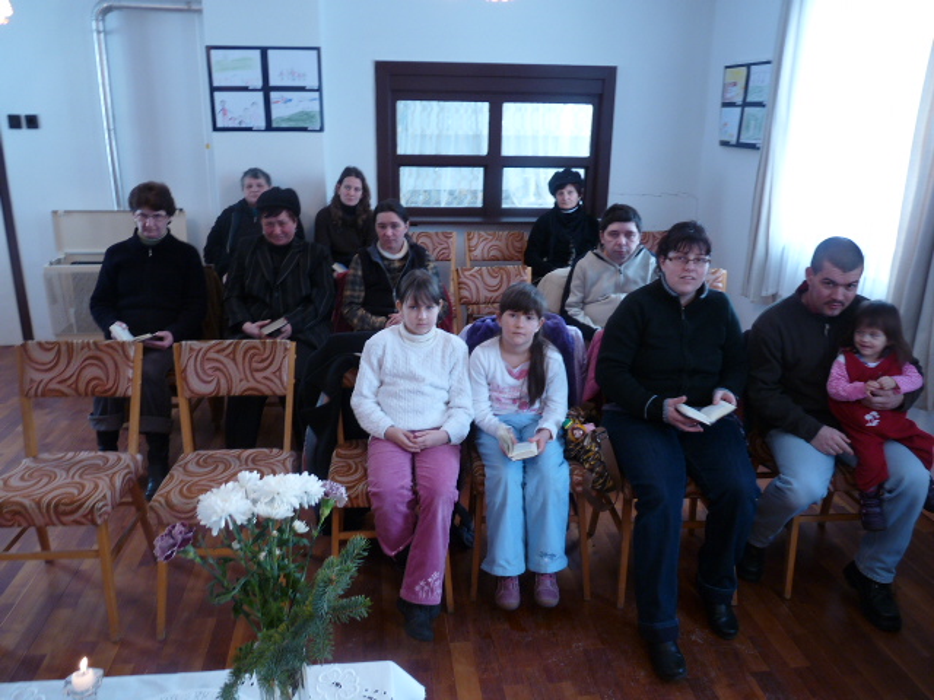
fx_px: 729
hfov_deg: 65.3
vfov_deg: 51.4
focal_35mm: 27
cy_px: 350
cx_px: 467
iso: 125
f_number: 2.8
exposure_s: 1/30
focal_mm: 4.8
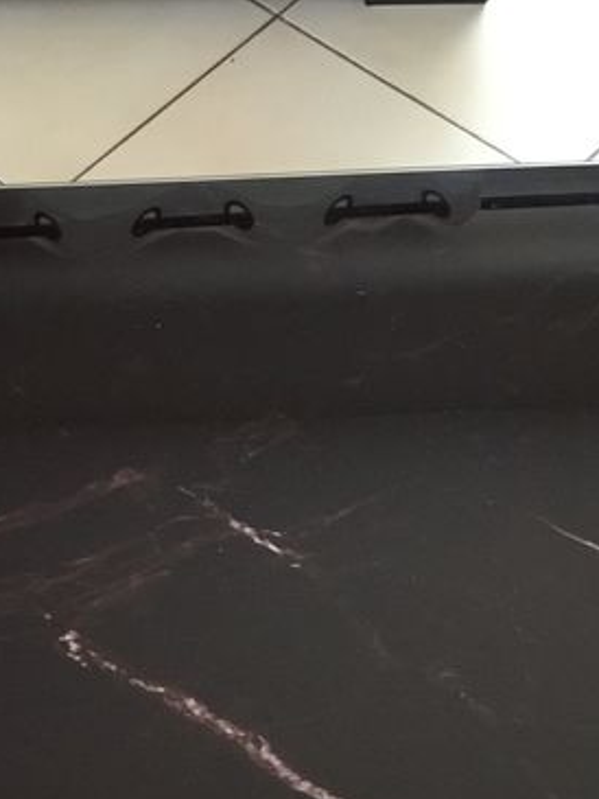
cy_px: 556
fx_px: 1960
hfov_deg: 16.4
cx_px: -177
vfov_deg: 22.9
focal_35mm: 85
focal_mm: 3.3
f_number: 2.4
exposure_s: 1/33
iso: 200
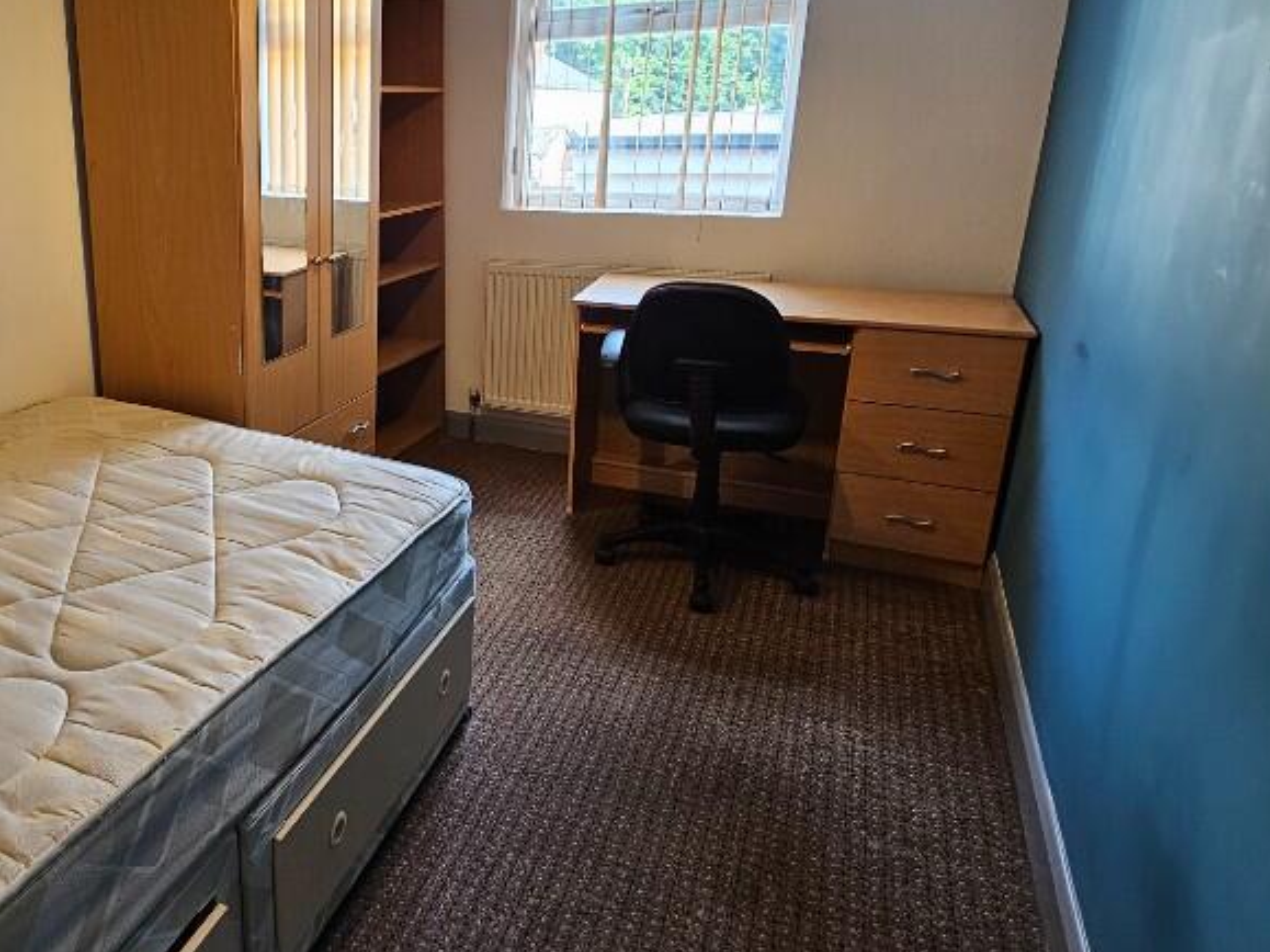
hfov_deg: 67.9
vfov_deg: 58.3
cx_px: 279
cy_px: 375
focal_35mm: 23
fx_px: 844
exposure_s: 1/50
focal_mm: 2.2
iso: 160
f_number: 2.2
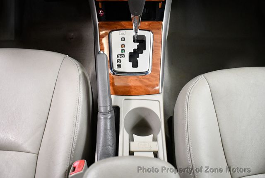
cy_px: 89
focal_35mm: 36
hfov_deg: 53.1
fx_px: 265
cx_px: 132
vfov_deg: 36.9
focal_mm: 18
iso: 3200
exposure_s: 1/100
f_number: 3.5
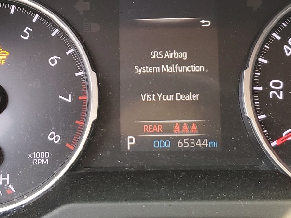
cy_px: 76
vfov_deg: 21.2
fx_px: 580
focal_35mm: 69
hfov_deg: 28.2
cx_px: 134
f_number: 1.5
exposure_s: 1/60.2
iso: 72
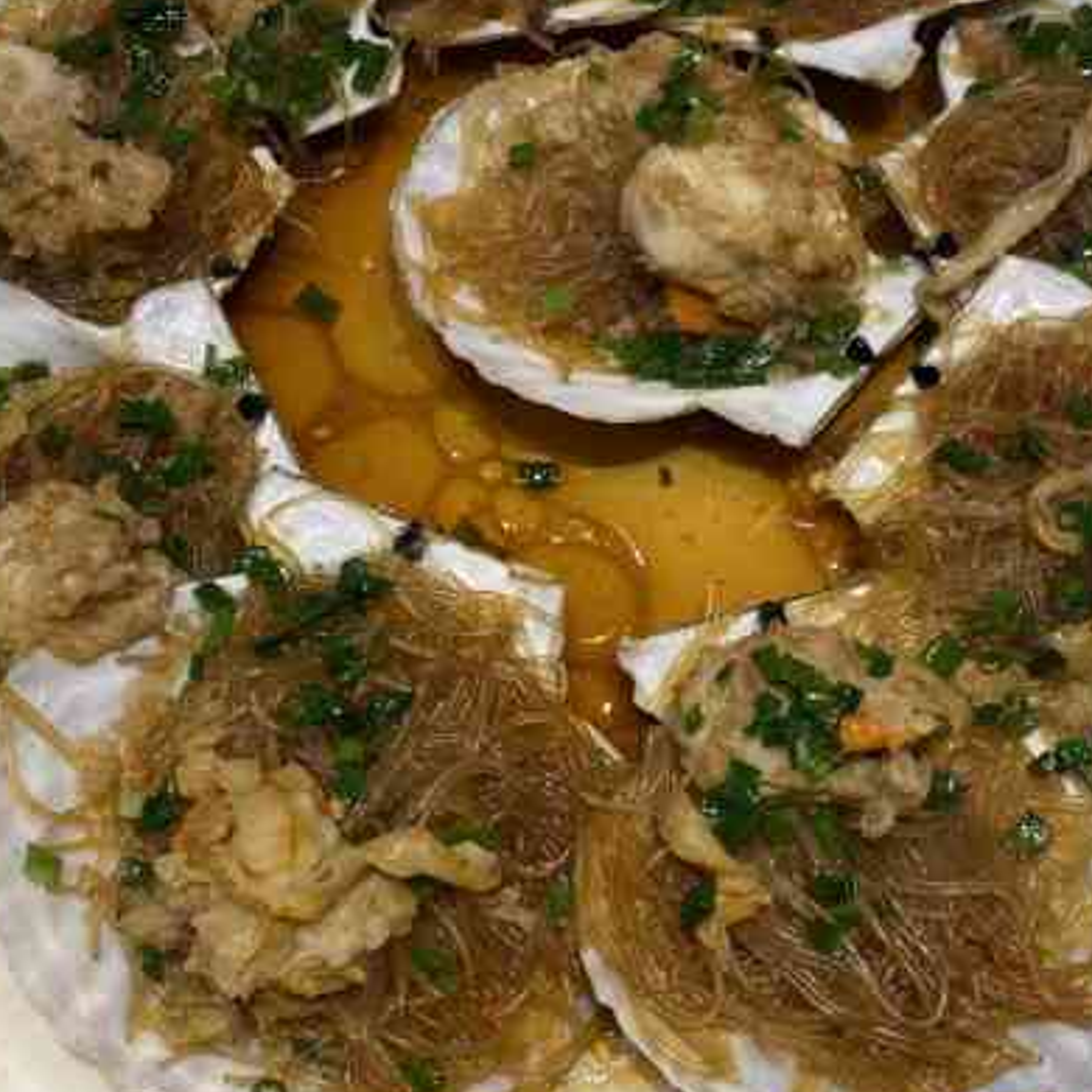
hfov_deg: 31.1
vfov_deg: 31.1
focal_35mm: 55
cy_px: 508
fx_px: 1963
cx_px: 585
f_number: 1.8
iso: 50
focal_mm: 4.25
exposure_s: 1/100
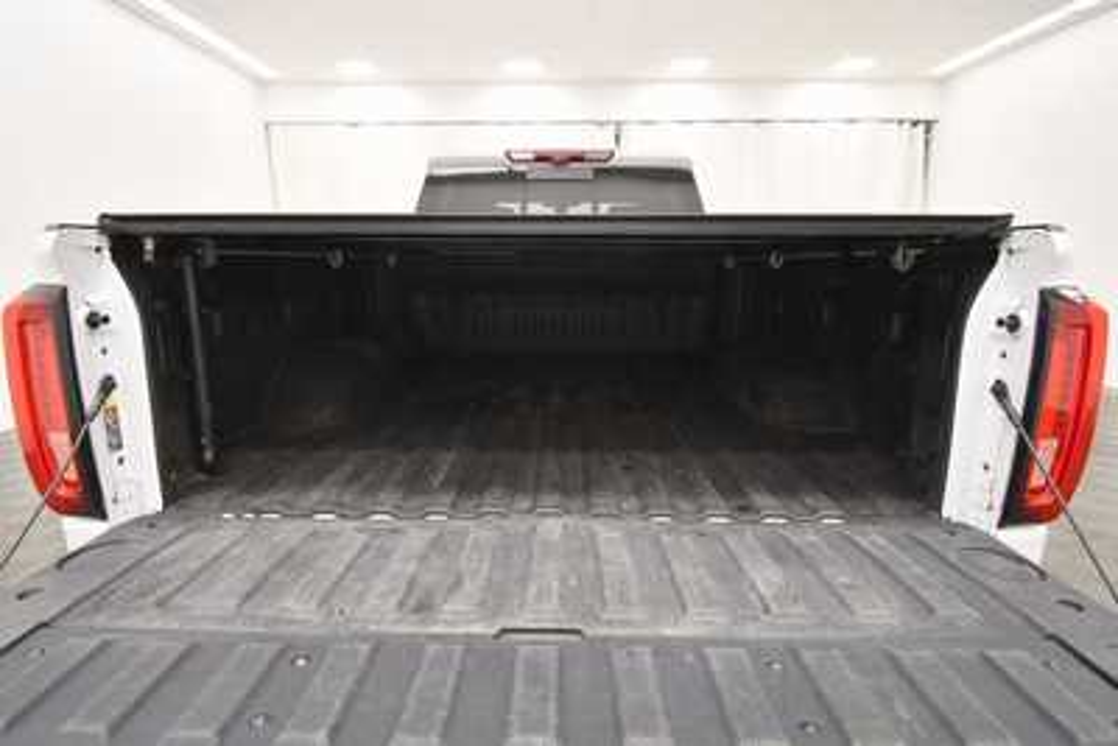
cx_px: 559
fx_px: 559
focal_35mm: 18
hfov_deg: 90.0
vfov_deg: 67.4
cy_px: 373
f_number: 4.8
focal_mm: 12
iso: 900
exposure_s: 1/125
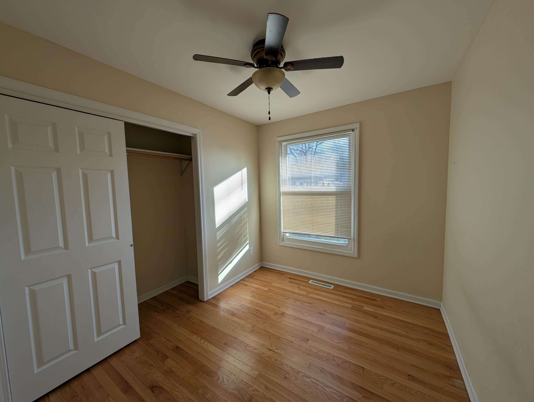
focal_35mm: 12
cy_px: 201
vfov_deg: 94.6
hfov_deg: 110.5
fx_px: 185
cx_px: 267
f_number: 1.95
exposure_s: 1/410
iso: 42
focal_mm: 2.23
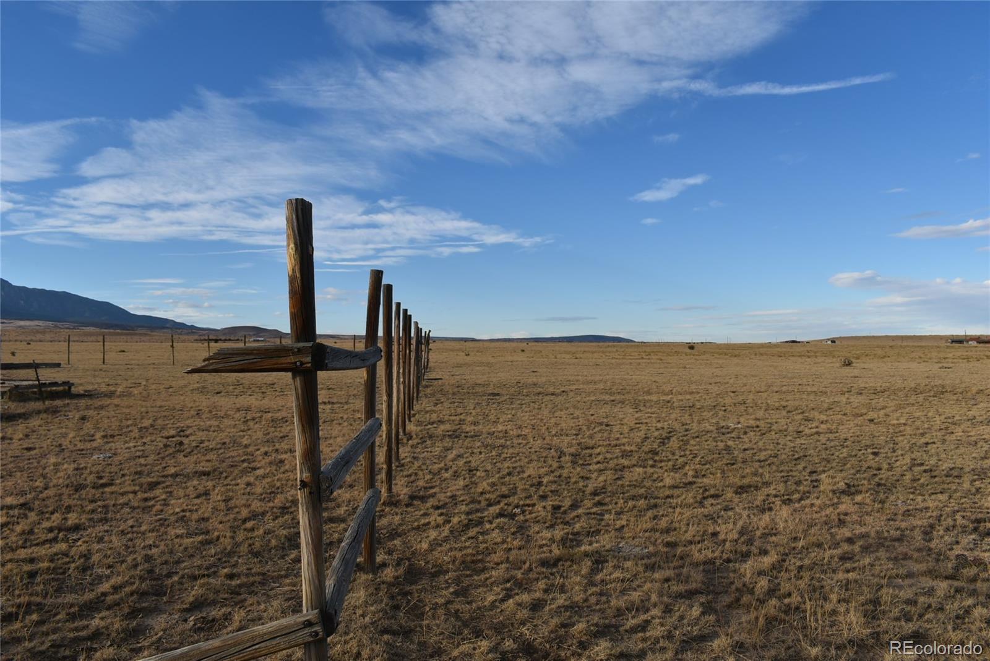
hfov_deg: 61.9
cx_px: 495
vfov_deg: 43.7
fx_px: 825
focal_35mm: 30
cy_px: 330
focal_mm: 20
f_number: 8
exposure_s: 1/250
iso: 100
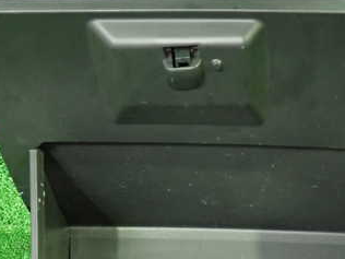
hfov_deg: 33.7
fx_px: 568
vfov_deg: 25.2
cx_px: 193
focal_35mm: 57
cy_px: 208
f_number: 2.3
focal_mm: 5.4
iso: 800
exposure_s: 1/15
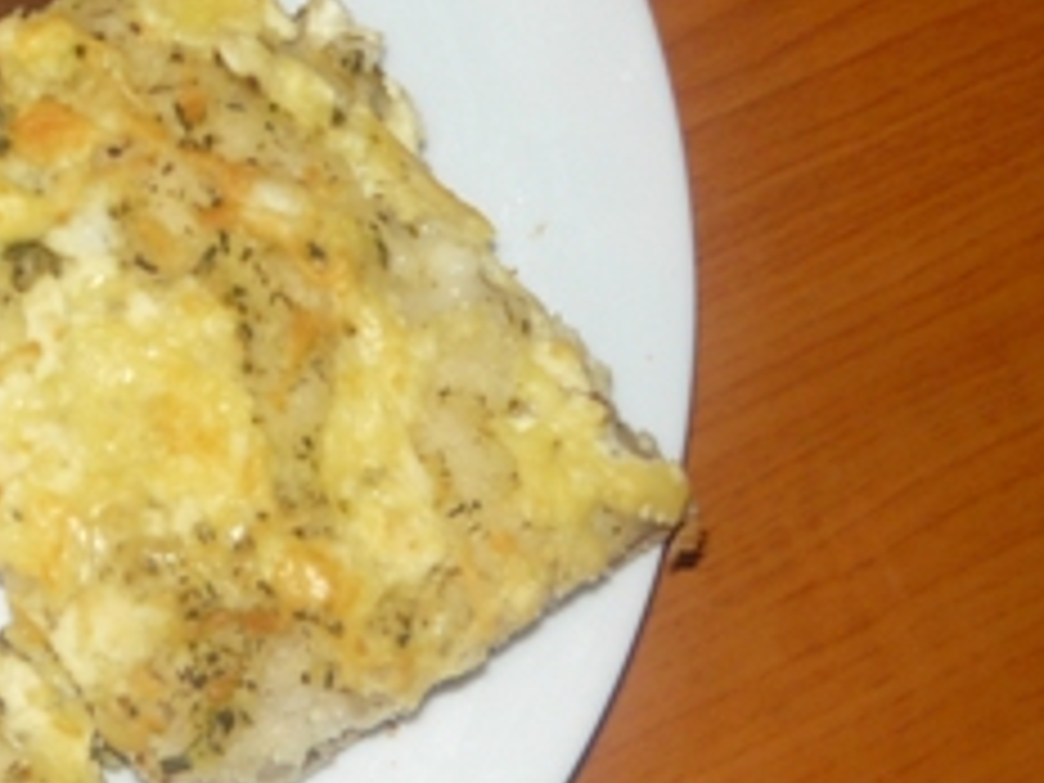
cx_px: -248
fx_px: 2745
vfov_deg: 16.2
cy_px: 320
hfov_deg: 20.0
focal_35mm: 91
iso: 100
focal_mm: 5.5
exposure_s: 1/30
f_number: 2.8
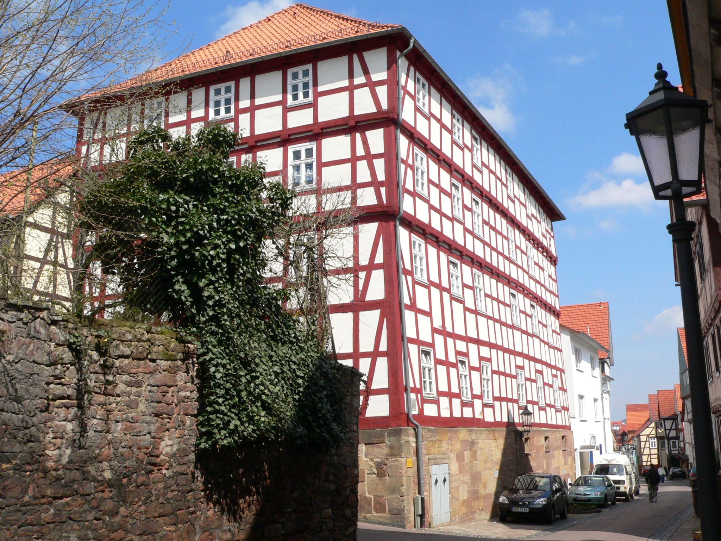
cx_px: 360
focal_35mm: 36
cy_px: 270
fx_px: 750
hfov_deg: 51.4
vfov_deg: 39.7
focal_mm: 6
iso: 200
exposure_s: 1/1000
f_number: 6.5
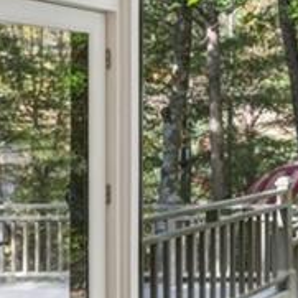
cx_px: 631
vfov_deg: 22.4
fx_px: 750
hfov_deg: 16.1
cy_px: 111
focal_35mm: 77
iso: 400
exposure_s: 1/80
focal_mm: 16
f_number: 5.6
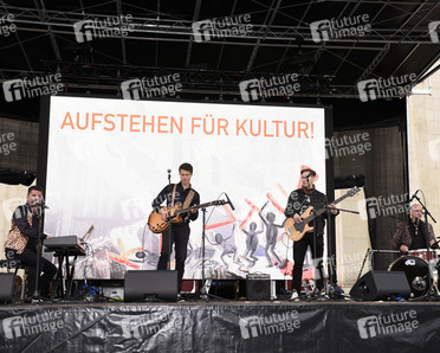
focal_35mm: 50
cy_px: 176
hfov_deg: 37.3
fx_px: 651
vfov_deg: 30.3
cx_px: 238
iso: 400
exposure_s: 1/160
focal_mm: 44
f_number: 8
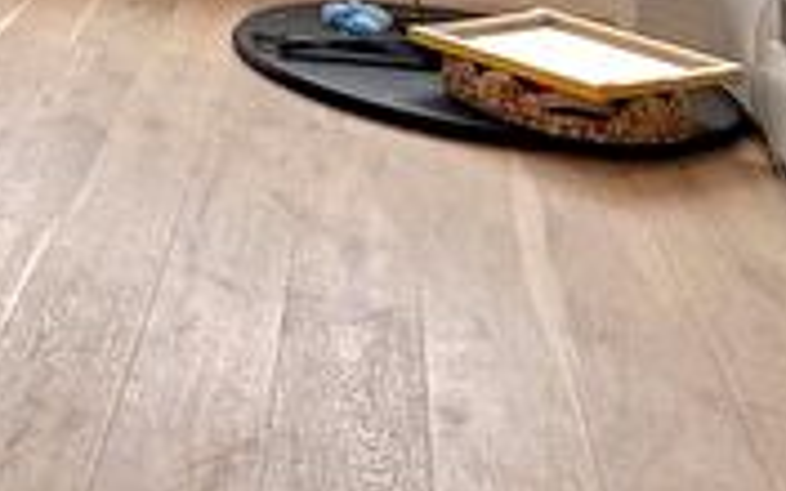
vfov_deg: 18.0
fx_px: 1264
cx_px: -473
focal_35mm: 59
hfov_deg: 24.4
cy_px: -364
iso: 64
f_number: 2.2
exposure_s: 1/176
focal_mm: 2.22
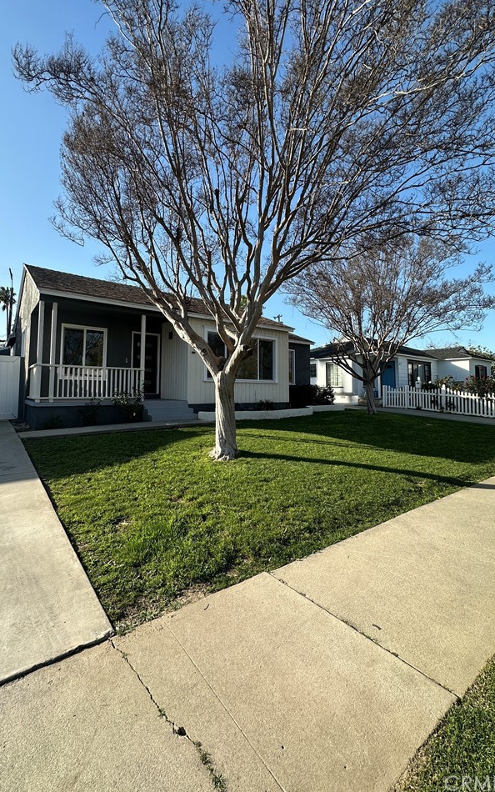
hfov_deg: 71.3
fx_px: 345
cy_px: 368
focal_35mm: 16
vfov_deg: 97.7
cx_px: 244
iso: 40
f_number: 2.2
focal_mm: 2.22
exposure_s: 1/801
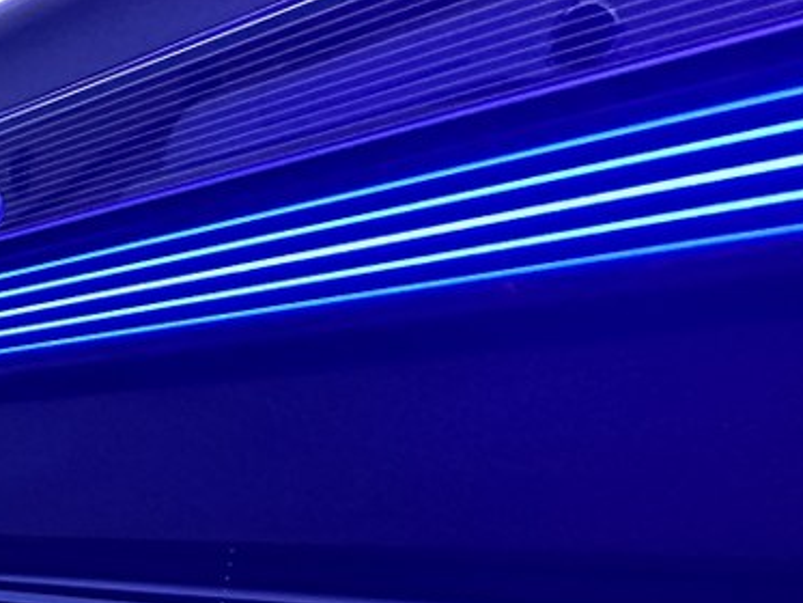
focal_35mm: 48
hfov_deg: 24.4
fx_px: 1114
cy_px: 952
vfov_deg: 23.1
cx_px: -543
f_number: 2.2
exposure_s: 1/100
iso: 320
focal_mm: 2.22
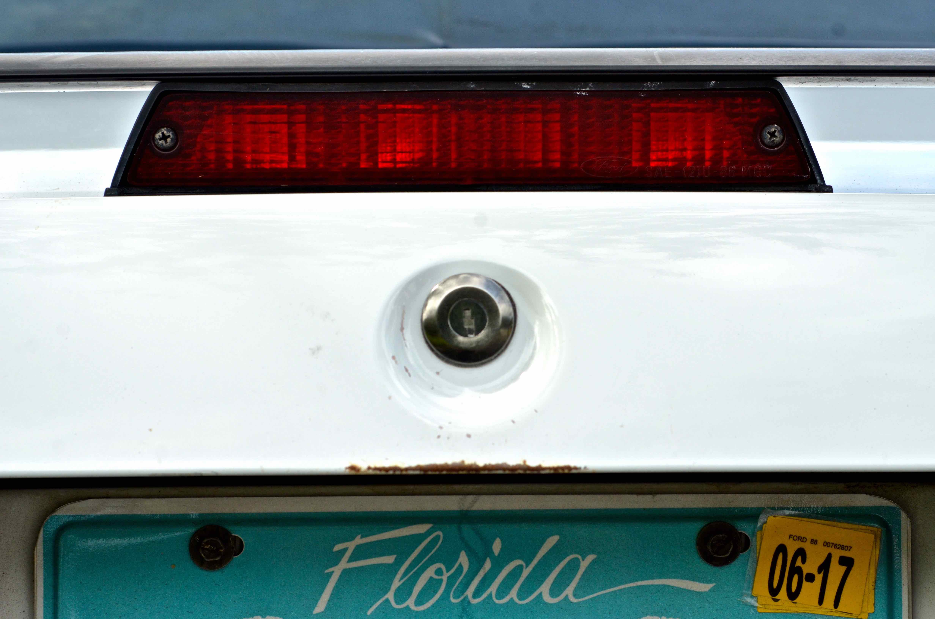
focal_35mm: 105
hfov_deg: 19.5
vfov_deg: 13.0
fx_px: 2721
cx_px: 468
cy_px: 310
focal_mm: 70
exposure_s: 1/400
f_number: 8
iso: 400
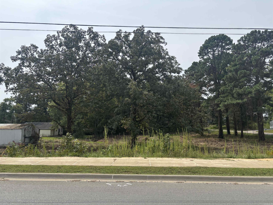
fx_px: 205
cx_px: 136
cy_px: 102
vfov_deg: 53.1
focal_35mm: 26
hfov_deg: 67.3
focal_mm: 5.96
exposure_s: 1/2639
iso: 50
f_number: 1.6
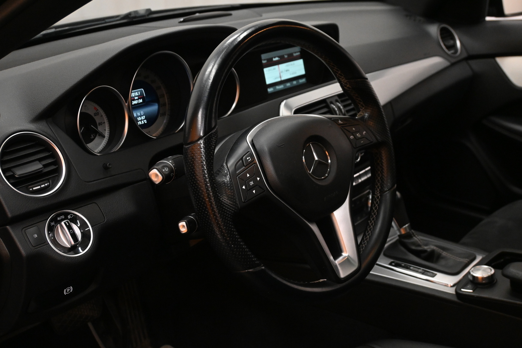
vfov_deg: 31.9
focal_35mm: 42
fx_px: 609
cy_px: 174
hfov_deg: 46.4
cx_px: 261
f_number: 5.6
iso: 3200
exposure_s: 1/125
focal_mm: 28
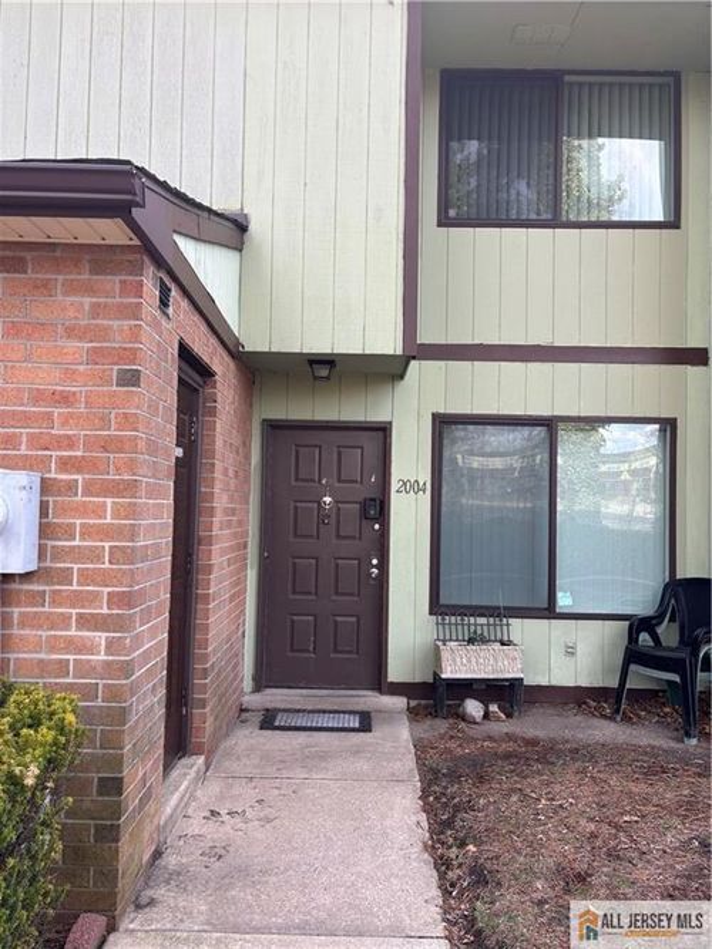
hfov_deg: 53.0
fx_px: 713
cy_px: 474
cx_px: 356
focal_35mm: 26
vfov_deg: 67.3
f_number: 1.6
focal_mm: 5.96
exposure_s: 1/262
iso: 40
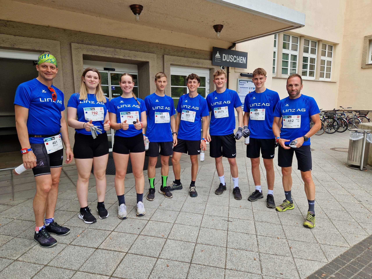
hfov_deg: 73.9
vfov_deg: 58.9
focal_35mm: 23
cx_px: 186
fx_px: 247
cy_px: 140
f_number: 1.8
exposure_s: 1/468
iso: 50
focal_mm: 5.4
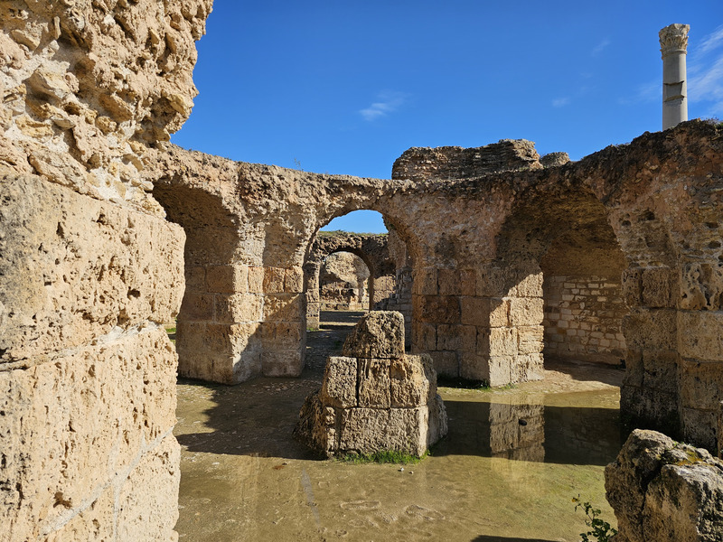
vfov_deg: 58.9
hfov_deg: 73.9
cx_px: 362
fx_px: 480
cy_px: 271
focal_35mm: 23
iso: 10
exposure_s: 1/1030
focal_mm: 6.3
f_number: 1.7
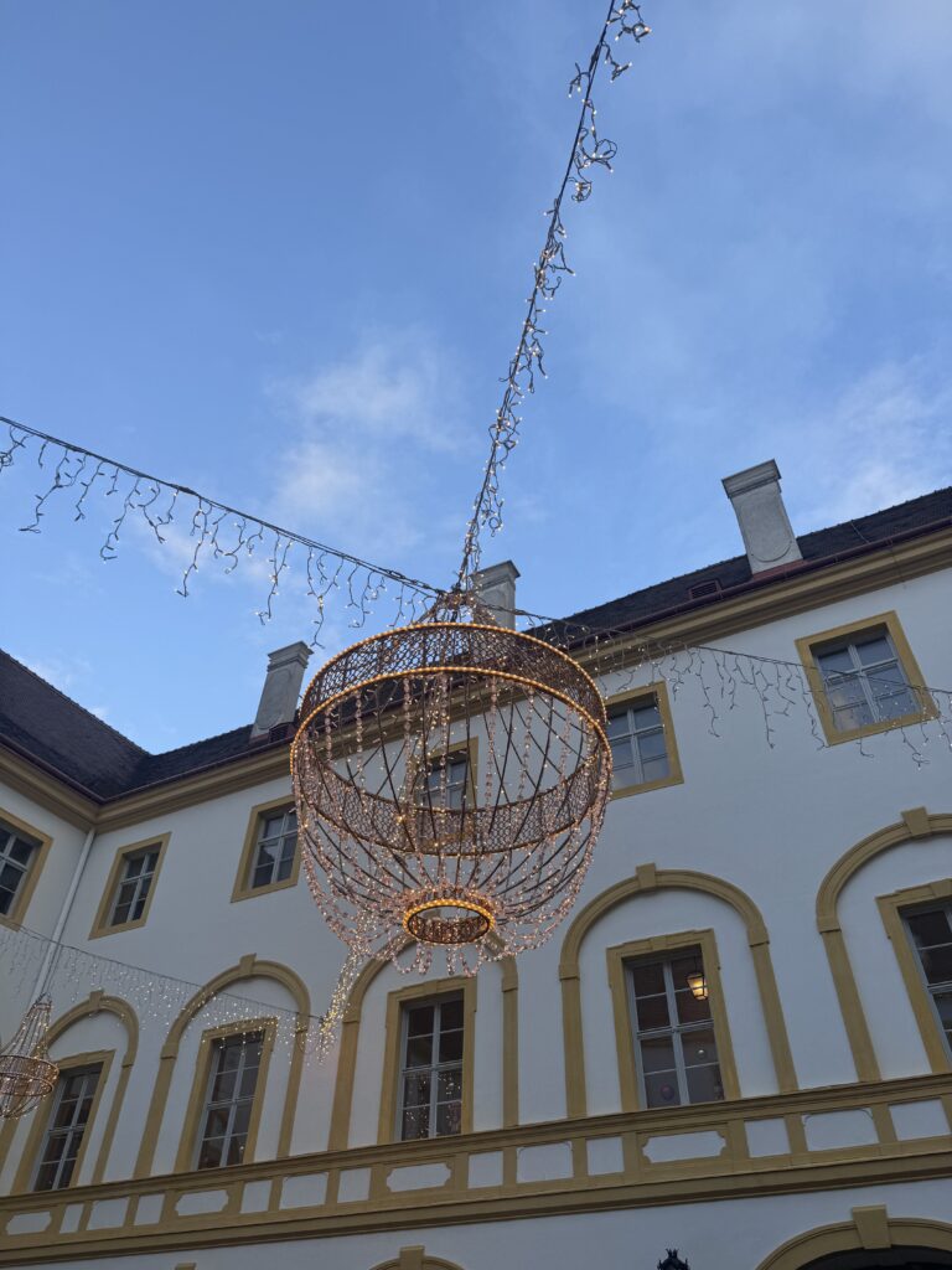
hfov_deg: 56.8
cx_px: 476
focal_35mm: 24
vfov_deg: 71.6
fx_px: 880
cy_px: 635
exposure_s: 1/535
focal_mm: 6.76
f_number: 1.78
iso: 80
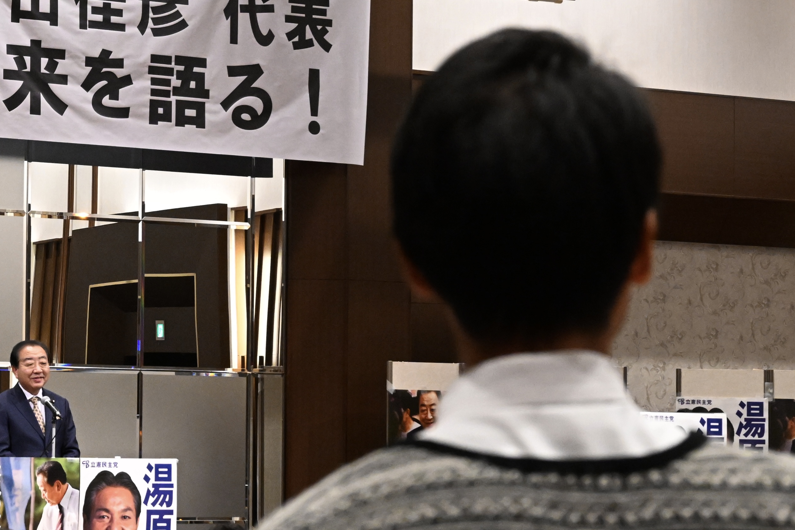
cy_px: 316
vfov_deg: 18.7
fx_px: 1612
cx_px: 353
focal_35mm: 73
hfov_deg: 27.7
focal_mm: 53
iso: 5000
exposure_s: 1/125
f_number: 7.1
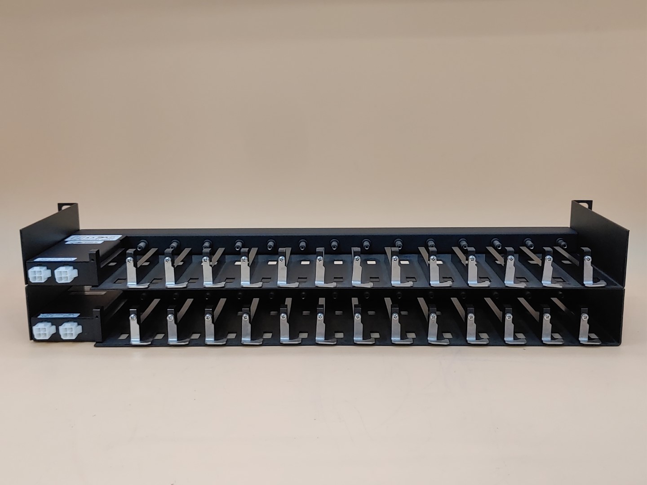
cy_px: 242
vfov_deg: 35.1
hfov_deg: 45.8
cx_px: 324
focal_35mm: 41
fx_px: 766
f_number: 1.8
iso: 100
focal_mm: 4.36
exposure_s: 1/67
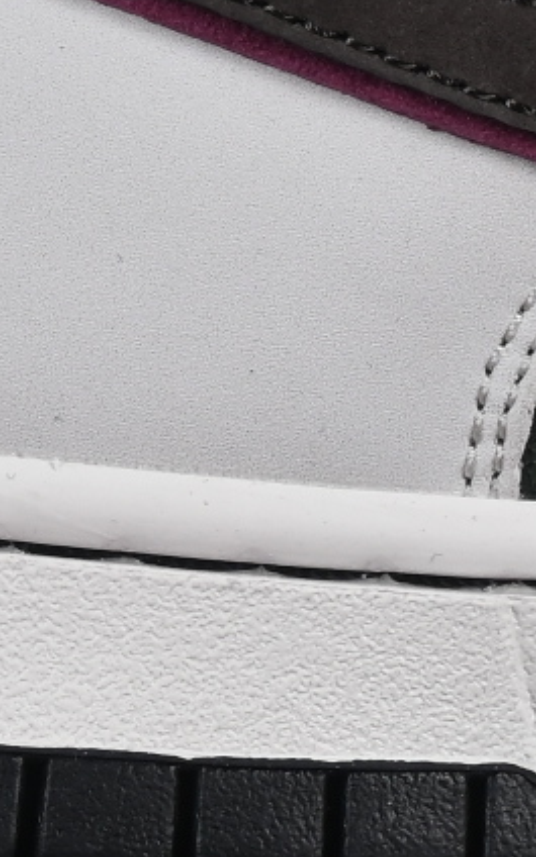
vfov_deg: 4.2
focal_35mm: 502
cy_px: -245
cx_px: 1351
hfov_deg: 2.6
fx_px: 11733
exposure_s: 1/80
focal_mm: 50
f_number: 8
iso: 160
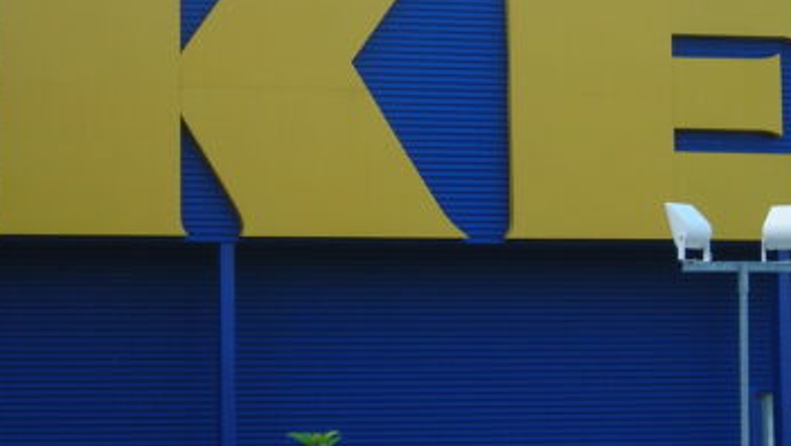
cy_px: 194
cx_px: 491
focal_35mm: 131
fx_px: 2749
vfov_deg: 9.3
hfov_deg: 16.4
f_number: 3.6
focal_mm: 9.1
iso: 50
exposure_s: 1/137
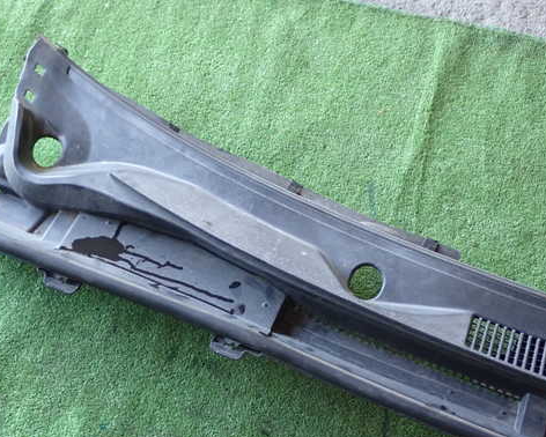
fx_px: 1002
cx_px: 224
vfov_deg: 24.6
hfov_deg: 30.4
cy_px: 232
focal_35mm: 62
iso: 500
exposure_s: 1/50
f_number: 3.2
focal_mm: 9.01
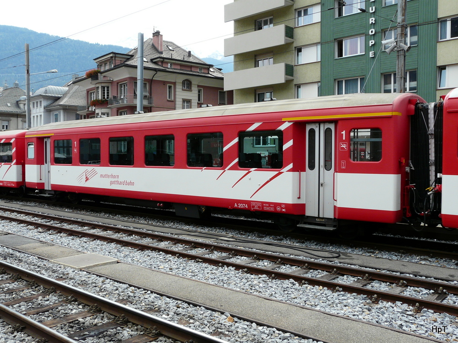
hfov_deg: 54.0
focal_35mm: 34
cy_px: 172
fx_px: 450
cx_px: 229
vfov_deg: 41.8
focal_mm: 5.6
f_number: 4.5
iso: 100
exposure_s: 1/200
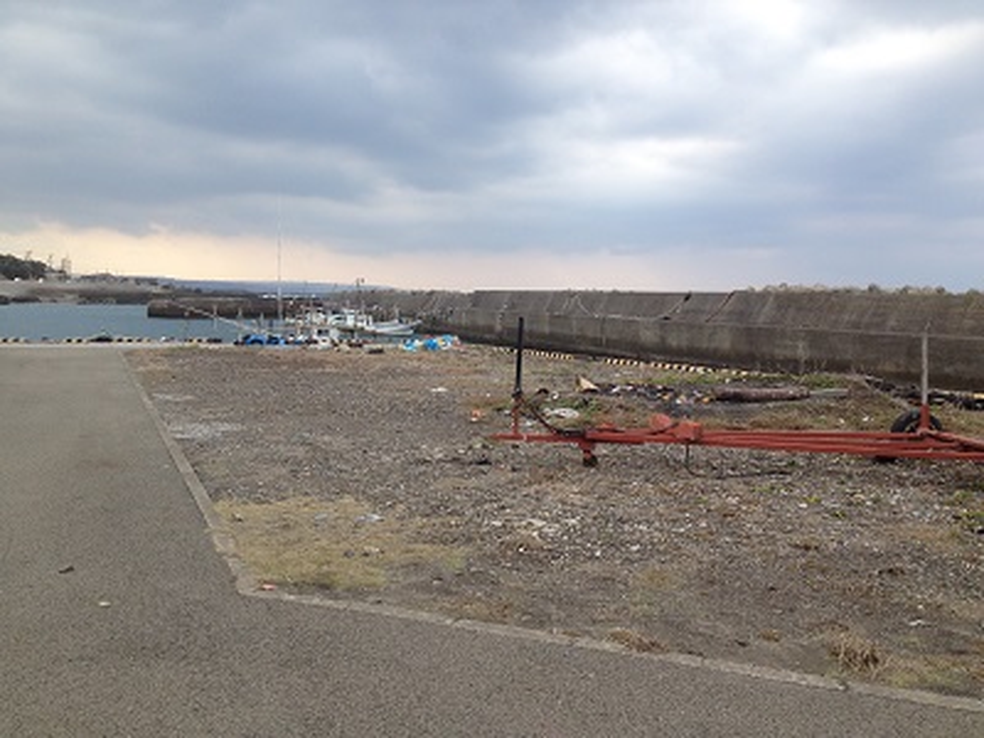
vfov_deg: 40.7
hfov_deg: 52.6
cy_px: 369
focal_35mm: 35
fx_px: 995
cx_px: 492
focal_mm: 4.28
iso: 50
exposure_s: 1/557
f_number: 2.4
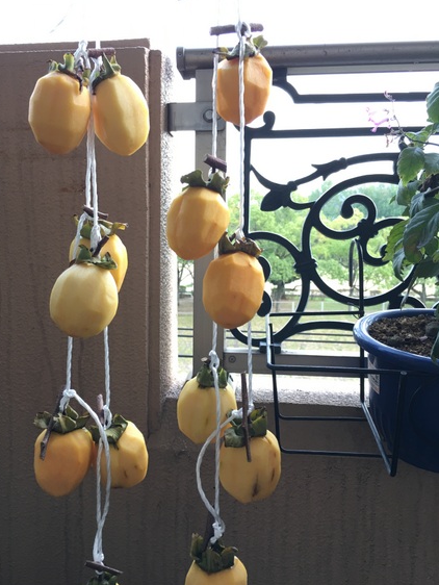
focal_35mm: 33
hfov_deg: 42.9
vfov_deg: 55.3
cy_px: 296
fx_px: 558
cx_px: 192
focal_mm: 4.15
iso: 32
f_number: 2.2
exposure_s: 1/40
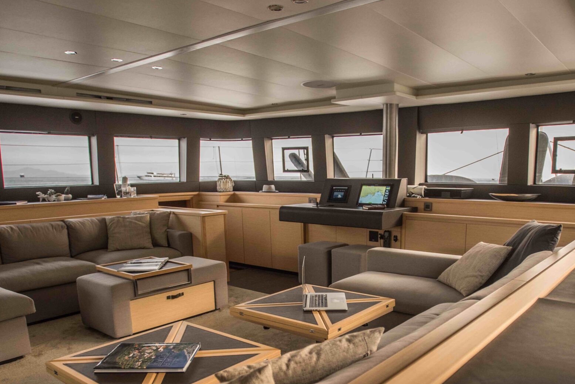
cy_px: 278
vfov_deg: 45.2
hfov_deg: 65.2
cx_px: 326
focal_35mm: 28
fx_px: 447
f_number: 2.8
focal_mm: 17
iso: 800
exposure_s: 1/250
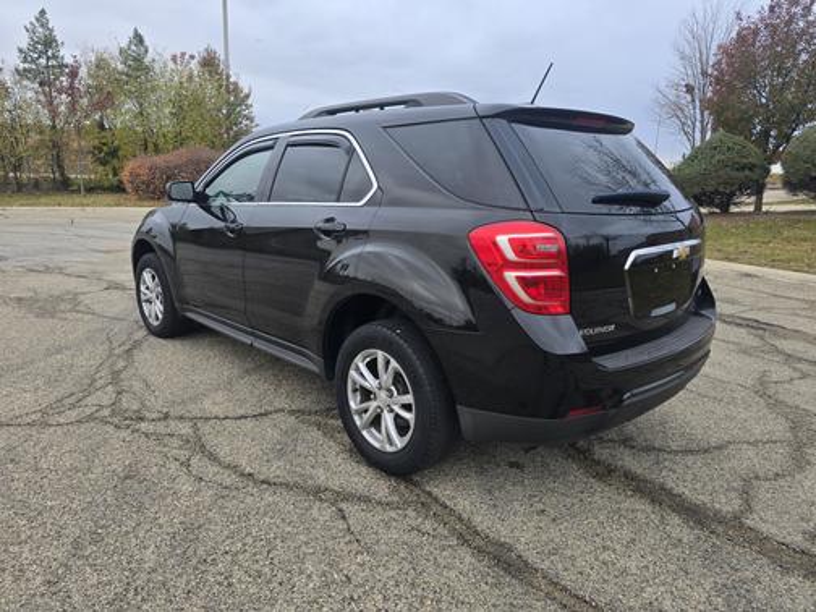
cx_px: 408
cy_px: 306
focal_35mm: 23
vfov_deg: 58.9
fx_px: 542
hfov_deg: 73.9
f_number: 1.7
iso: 80
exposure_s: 1/180
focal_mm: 6.3
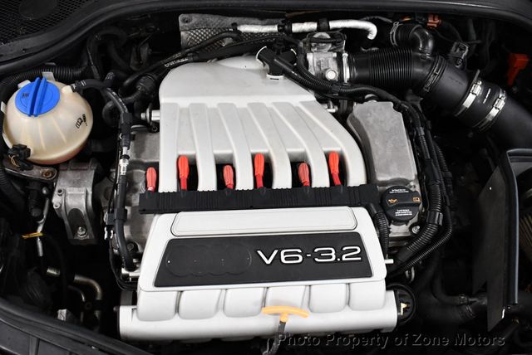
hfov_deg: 53.1
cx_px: 266
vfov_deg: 36.9
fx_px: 532
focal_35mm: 36
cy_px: 178
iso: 1600
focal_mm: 18
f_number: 3.5
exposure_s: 1/125
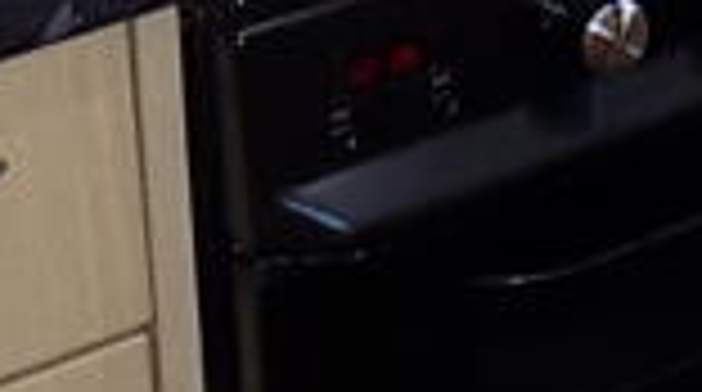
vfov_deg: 6.8
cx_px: 1040
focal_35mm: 165
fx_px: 3065
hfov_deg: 12.5
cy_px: -626
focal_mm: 4
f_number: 3.1
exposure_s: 1/30
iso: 220
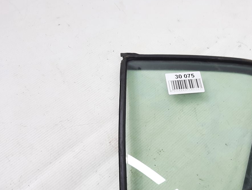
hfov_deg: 53.0
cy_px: 125
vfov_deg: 41.3
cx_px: 167
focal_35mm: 34
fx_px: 248
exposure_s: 1/50
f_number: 2
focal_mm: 4.6
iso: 40
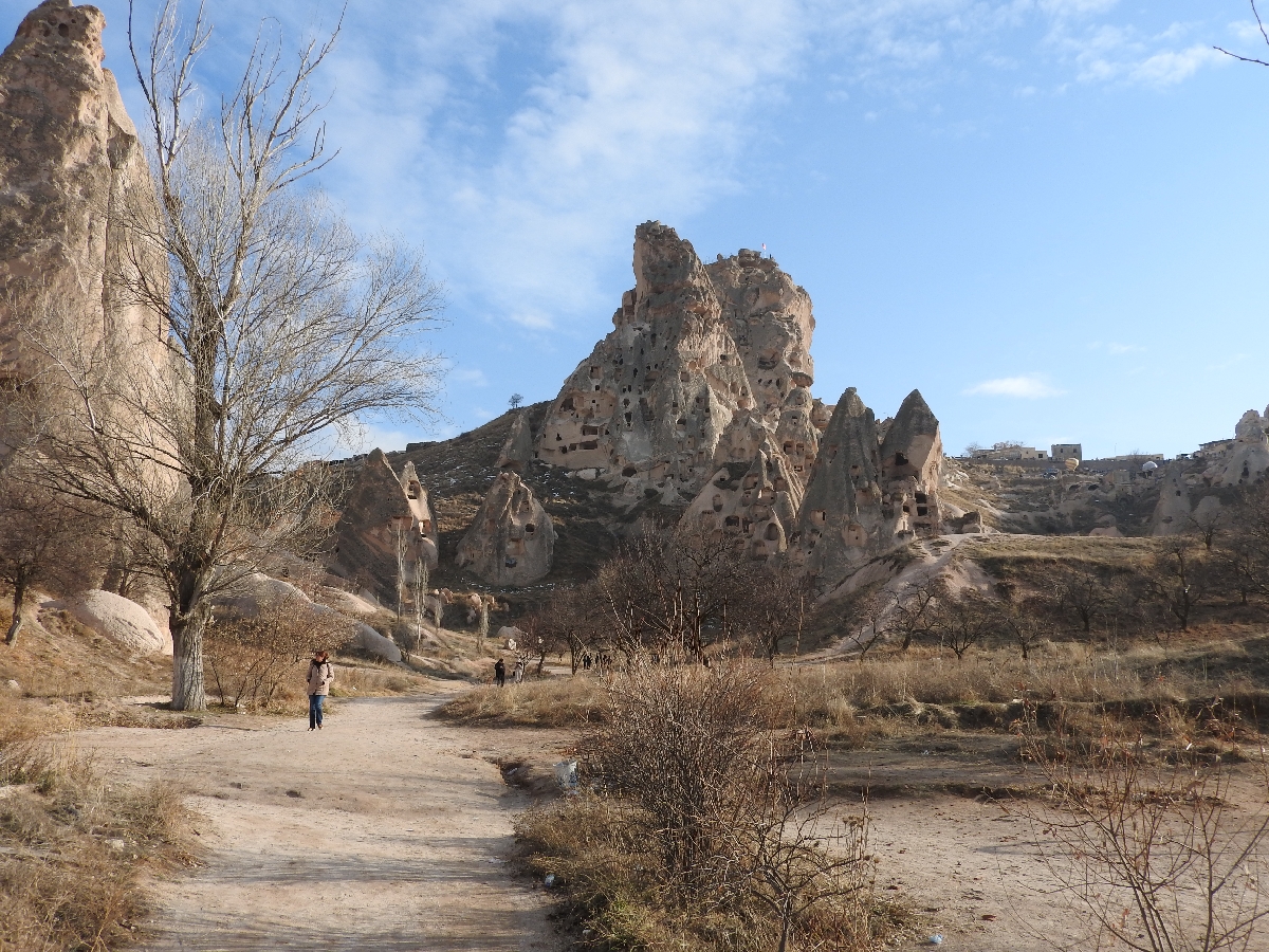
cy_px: 476
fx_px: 1100
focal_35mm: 30
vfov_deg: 46.8
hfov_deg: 60.0
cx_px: 634
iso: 100
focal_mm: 5.4
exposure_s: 1/1000
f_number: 3.5
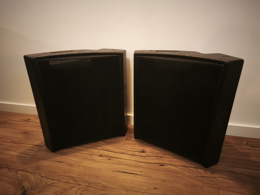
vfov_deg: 58.9
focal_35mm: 23
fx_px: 173
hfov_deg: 73.9
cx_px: 130
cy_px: 98
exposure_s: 1/25
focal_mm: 5.35
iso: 1000
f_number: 1.7
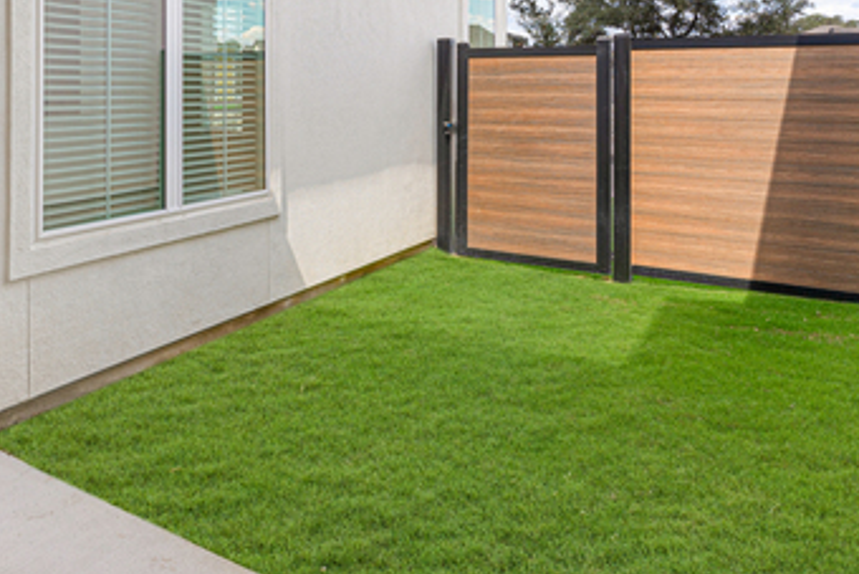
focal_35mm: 32
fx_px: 764
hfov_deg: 55.9
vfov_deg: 38.8
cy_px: 77
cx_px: 217
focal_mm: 17
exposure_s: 1/13
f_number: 9
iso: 100
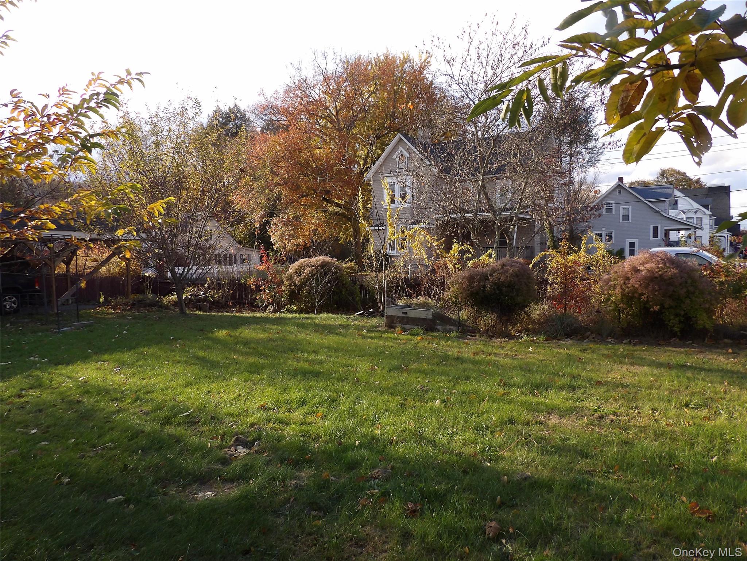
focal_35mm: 24
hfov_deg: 71.6
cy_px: 280
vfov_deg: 56.8
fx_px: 518
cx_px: 374
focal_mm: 4.3
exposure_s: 1/322
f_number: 3.2
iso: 100
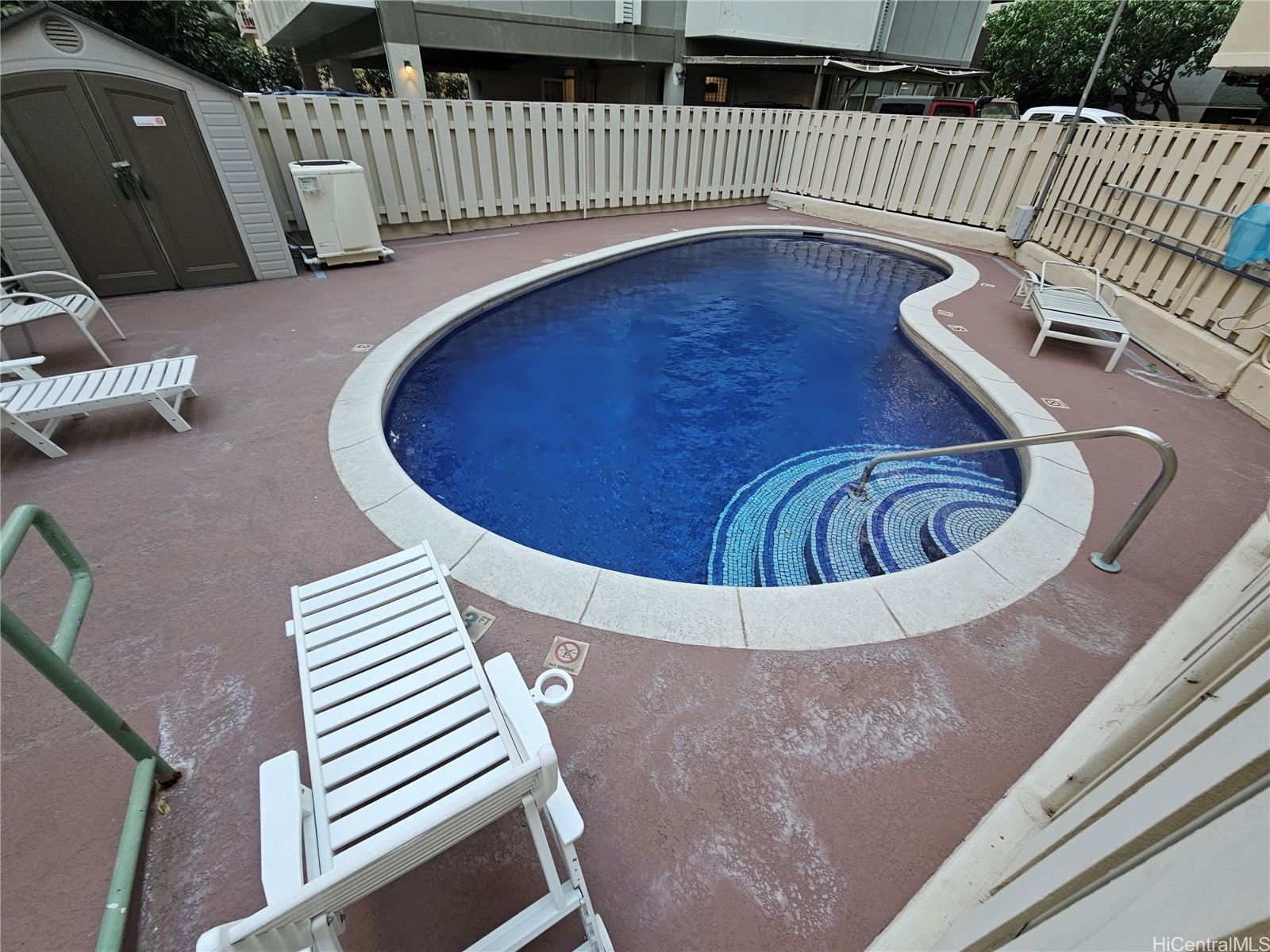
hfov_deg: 106.2
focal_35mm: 13
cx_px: 635
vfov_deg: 89.9
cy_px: 476
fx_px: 477
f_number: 2.2
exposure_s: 1/60
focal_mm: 2.2
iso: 64
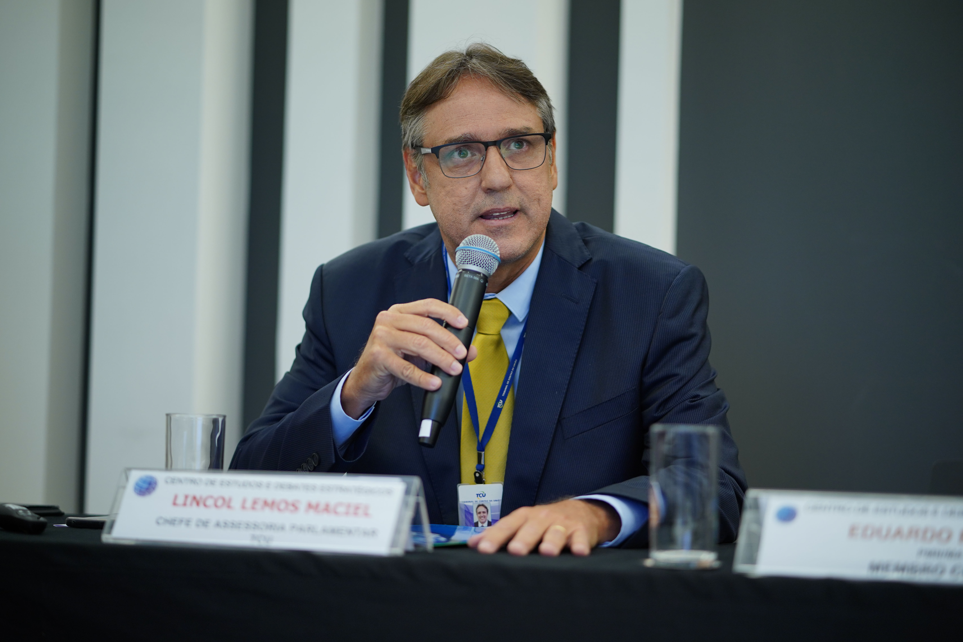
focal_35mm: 85
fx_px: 2274
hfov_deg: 23.9
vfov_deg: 16.1
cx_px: 482
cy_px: 321
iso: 500
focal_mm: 85
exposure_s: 1/160
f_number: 1.8
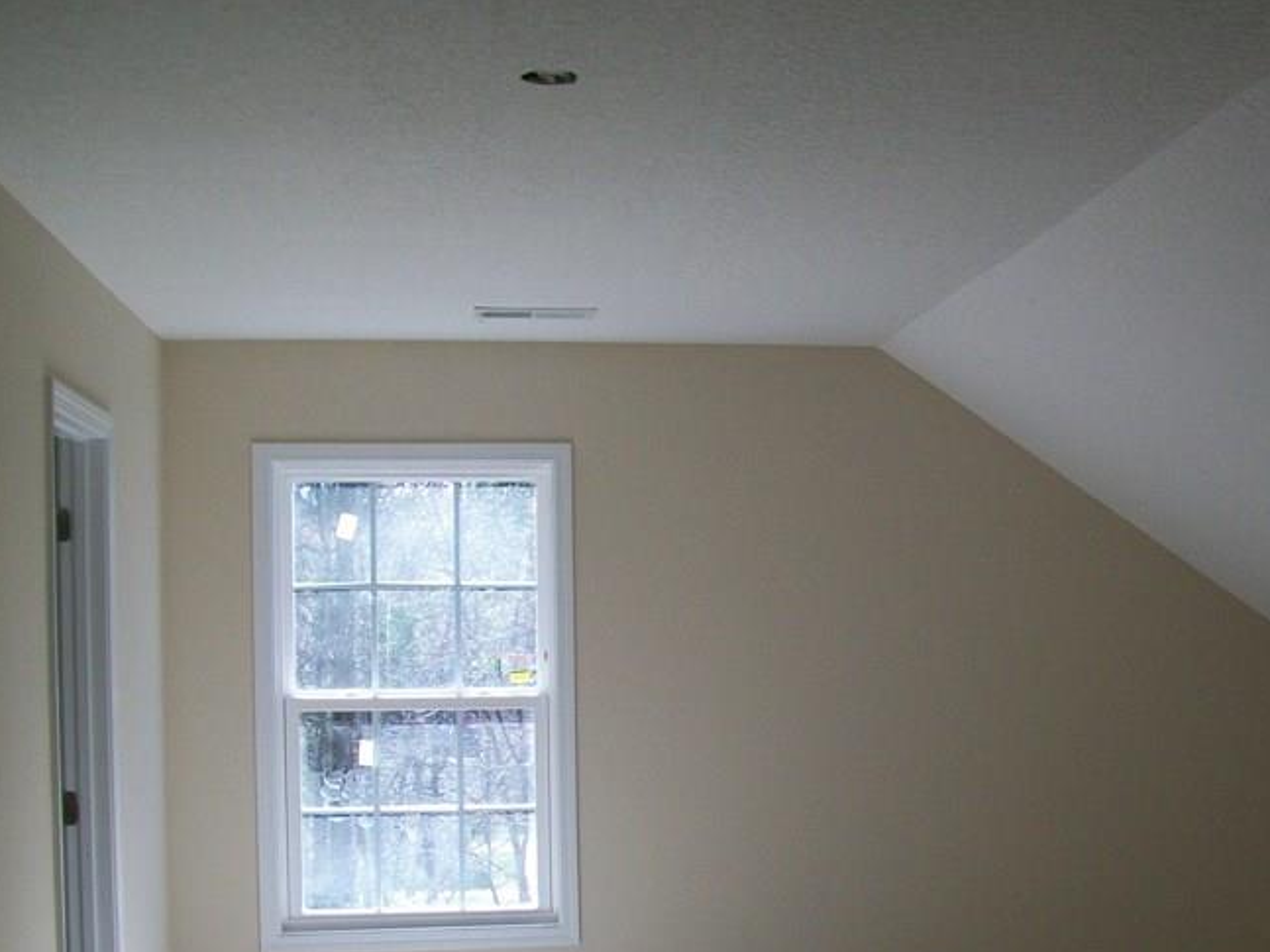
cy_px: 718
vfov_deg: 25.3
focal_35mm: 57
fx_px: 2091
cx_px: 868
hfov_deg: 33.4
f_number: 2.7
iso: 64
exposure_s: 1/160
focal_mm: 6
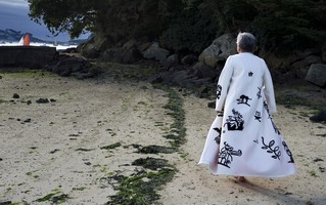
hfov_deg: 39.5
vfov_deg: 25.4
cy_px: 91
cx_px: 141
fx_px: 454
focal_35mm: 51
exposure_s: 1/320
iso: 200
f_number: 6.3
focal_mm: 38
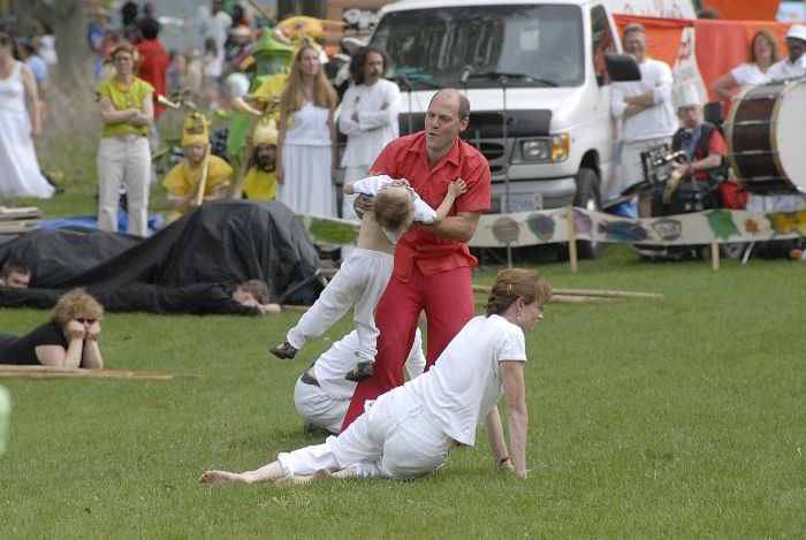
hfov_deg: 6.9
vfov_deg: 4.6
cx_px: 403
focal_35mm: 300
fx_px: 6726
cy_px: 270
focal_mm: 200
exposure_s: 1/640
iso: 400
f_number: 5.6
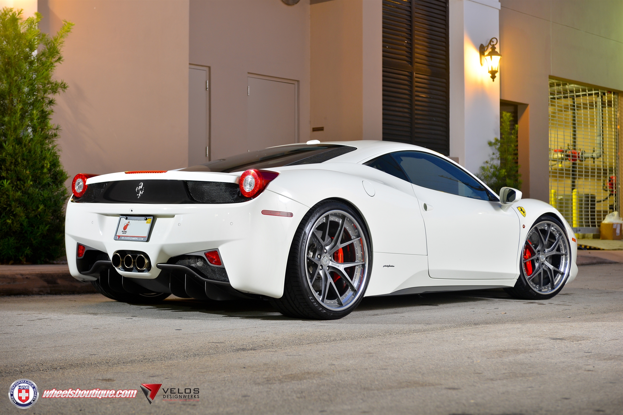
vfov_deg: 22.6
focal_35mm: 60
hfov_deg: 33.4
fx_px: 1039
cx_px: 312
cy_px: 208
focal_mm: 60
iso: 200
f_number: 5
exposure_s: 1/2.5
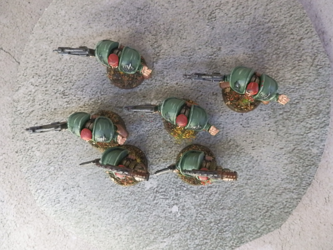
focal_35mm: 28
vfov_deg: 49.7
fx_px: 269
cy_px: 125
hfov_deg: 63.4
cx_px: 166
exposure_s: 1/80
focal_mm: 5
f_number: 3.1
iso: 400
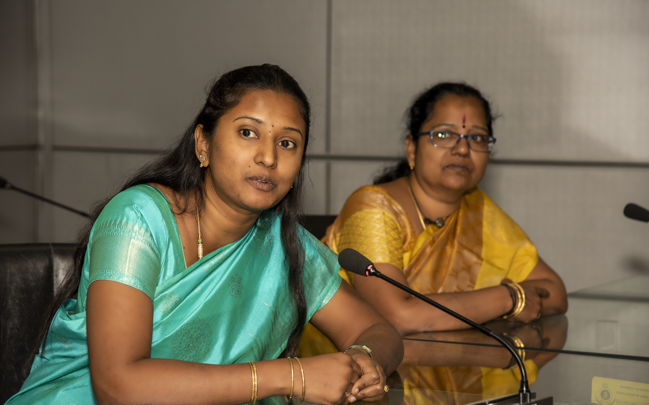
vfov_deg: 11.4
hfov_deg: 18.1
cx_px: 323
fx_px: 2034
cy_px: 198
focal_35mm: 115
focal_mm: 112
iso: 400
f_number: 5.6
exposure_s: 1/125
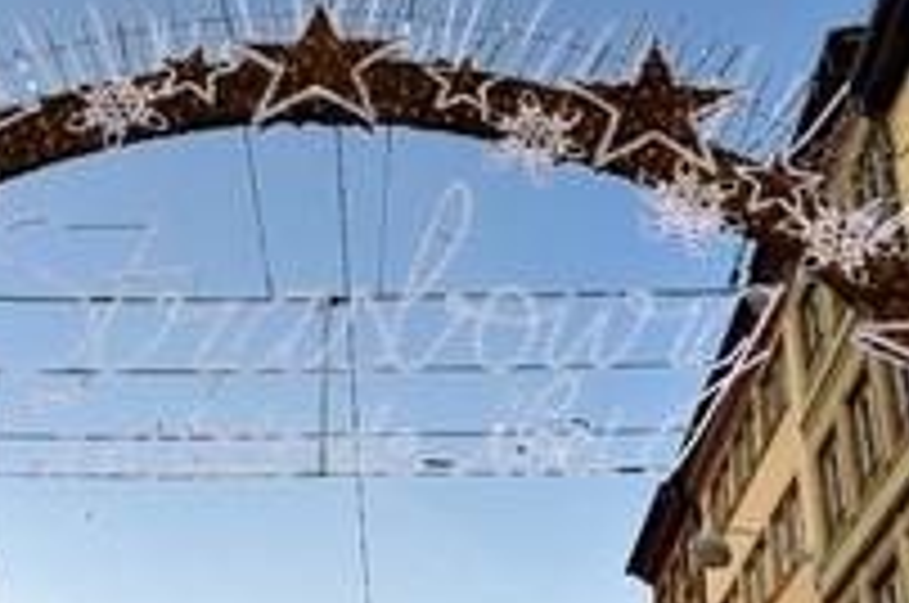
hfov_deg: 39.6
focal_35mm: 50
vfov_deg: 25.6
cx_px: 418
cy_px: 603
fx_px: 1260
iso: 800
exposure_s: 1/100
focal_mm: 24
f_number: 9
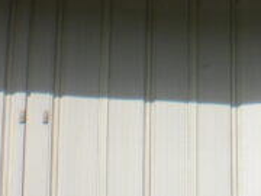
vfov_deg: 8.7
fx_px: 1221
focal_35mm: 162
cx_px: 493
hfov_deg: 11.2
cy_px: -177
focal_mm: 6.3
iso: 64
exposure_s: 1/591
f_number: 4.6
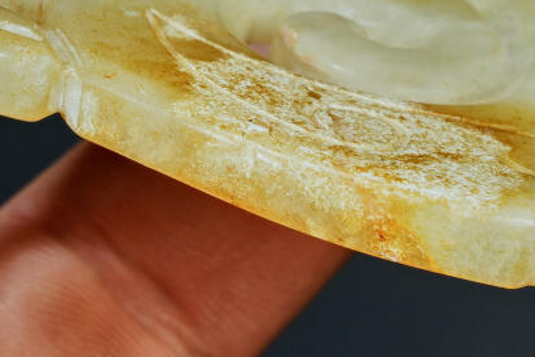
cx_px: 370
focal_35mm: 395
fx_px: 5870
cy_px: 33
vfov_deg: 3.5
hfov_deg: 5.2
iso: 100
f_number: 18
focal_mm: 77
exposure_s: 1/160
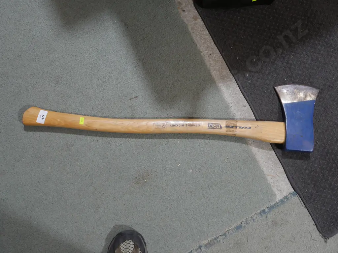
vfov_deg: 36.0
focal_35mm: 40
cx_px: 169
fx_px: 391
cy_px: 126
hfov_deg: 46.8
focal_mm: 20
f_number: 5.6
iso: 800
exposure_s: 1/60
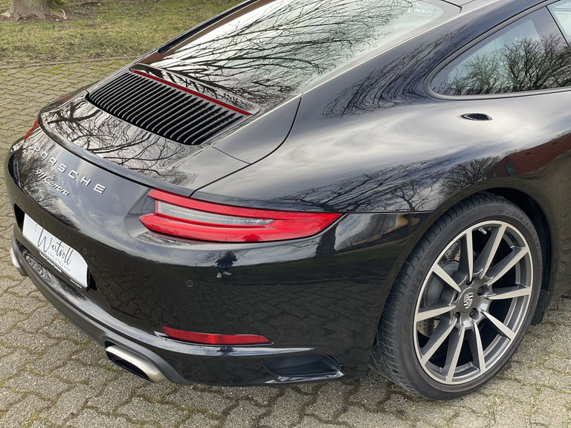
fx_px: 858
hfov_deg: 36.8
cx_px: 286
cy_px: 214
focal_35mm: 52
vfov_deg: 28.0
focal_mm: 6
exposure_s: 1/122
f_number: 2
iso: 25
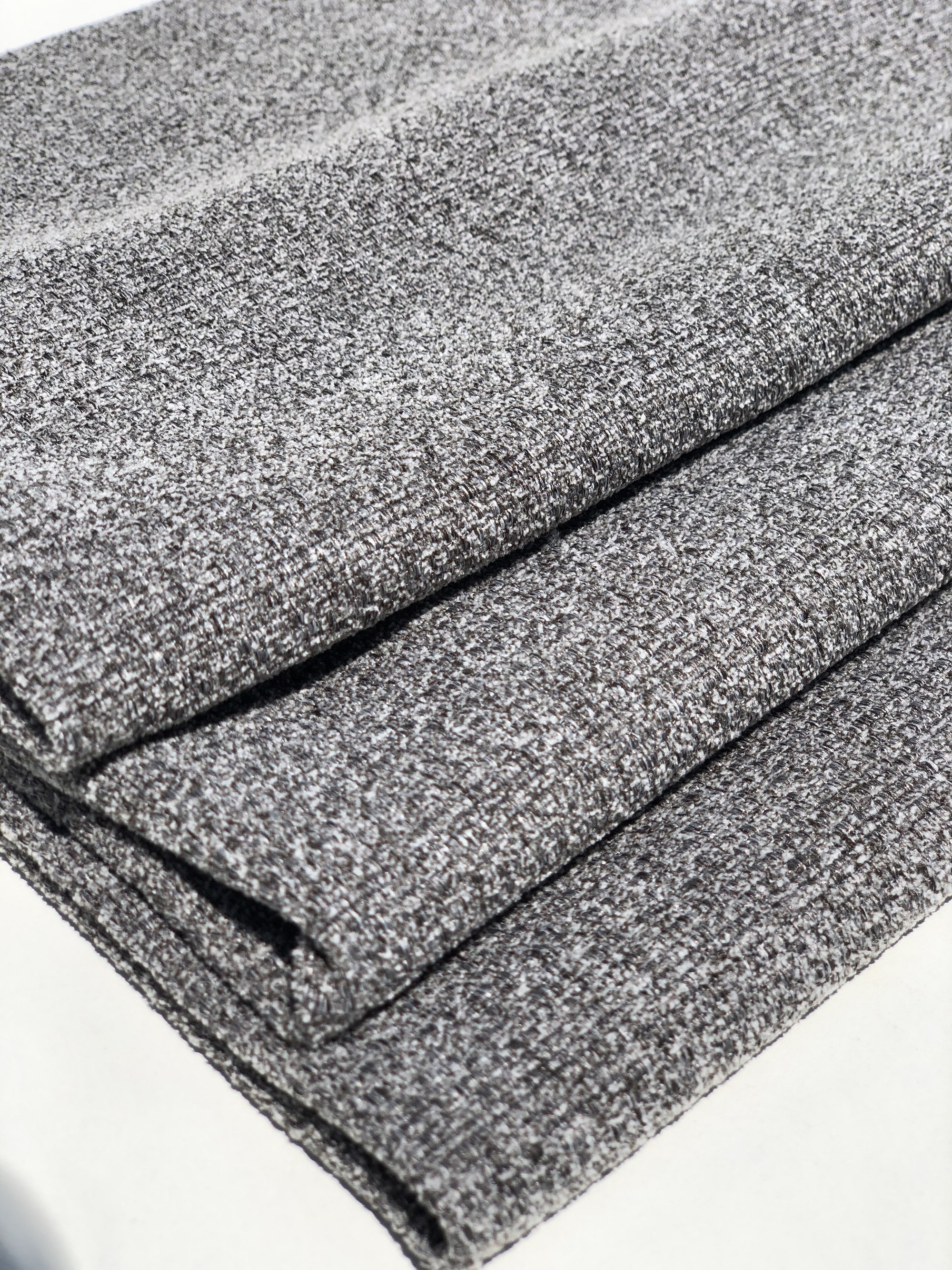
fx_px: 1906
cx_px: 476
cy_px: 635
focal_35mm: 52
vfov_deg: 36.8
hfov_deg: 28.0
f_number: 2.4
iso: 16
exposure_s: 1/2000
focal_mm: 6
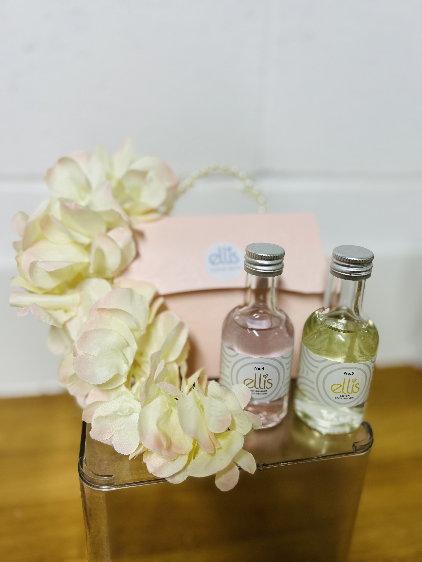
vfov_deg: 67.3
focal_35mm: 26
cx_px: 211
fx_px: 423
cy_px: 281
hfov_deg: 53.1
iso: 64
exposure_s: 1/50
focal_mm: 5.7
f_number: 1.5
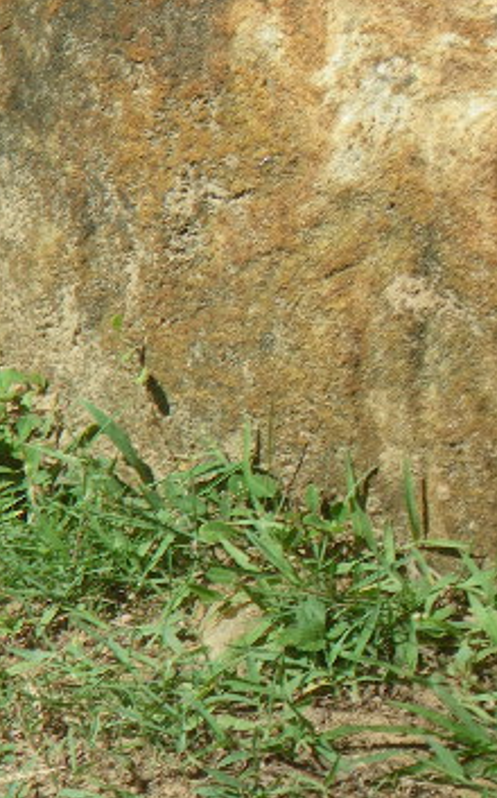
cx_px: -446
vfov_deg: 7.1
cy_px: 97
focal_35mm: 295
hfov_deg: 4.4
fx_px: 6406
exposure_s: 1/250
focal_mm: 20.6
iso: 50
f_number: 5.2
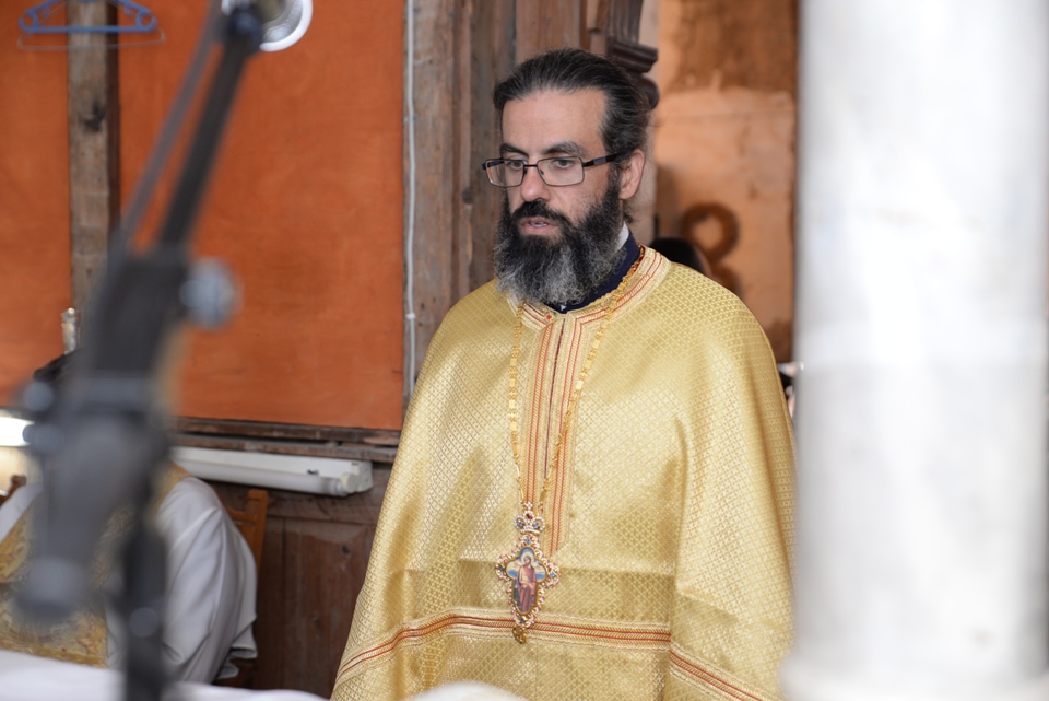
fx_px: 1603
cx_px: 524
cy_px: 350
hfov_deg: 36.2
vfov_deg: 24.6
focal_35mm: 55
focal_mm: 55
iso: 500
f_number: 4.5
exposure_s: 1/50
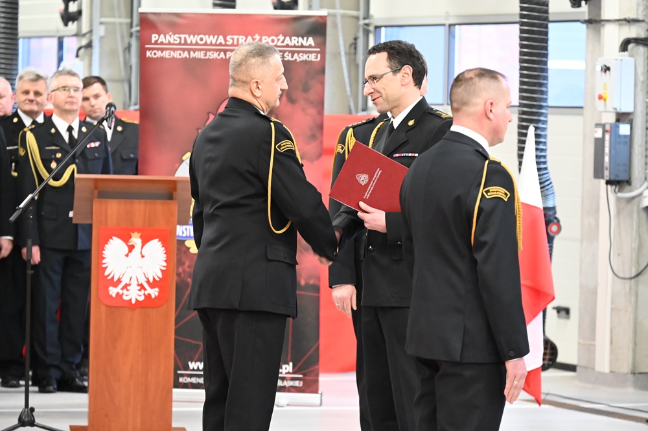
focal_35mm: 200
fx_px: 3597
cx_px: 324
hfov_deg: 10.3
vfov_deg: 6.9
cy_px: 216
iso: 11400
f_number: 6.3
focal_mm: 200
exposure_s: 1/125
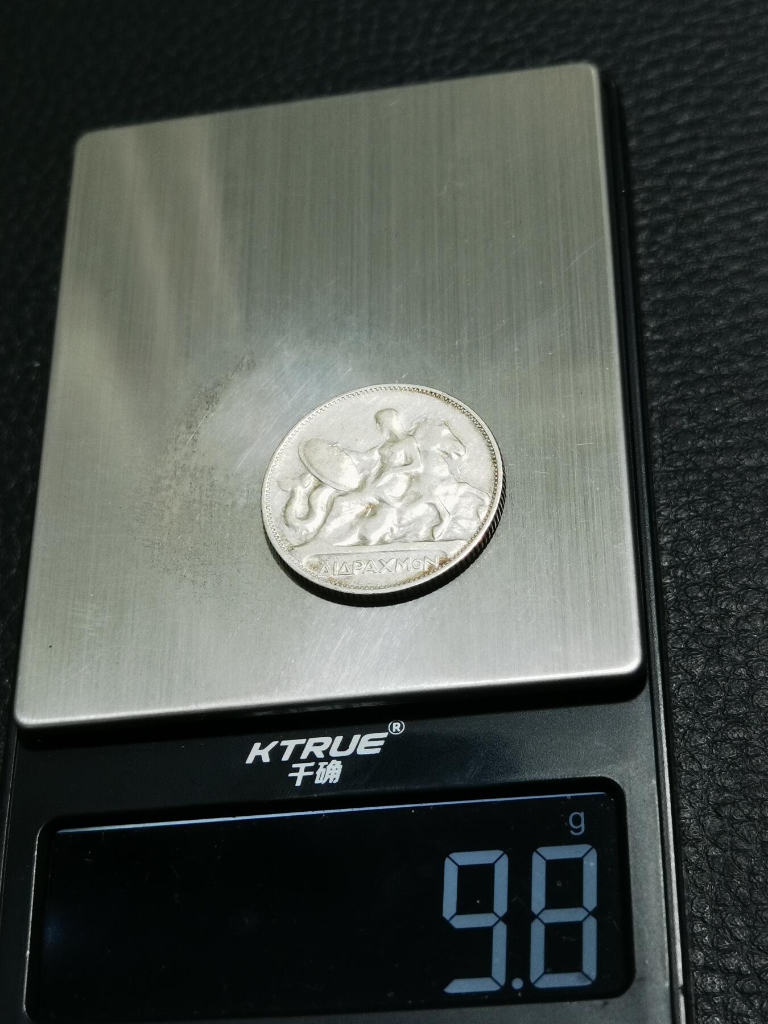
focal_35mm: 59
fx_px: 1745
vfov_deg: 32.7
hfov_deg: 24.8
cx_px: 384
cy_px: 512
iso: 100
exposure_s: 1/100
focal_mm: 6.67
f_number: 1.9
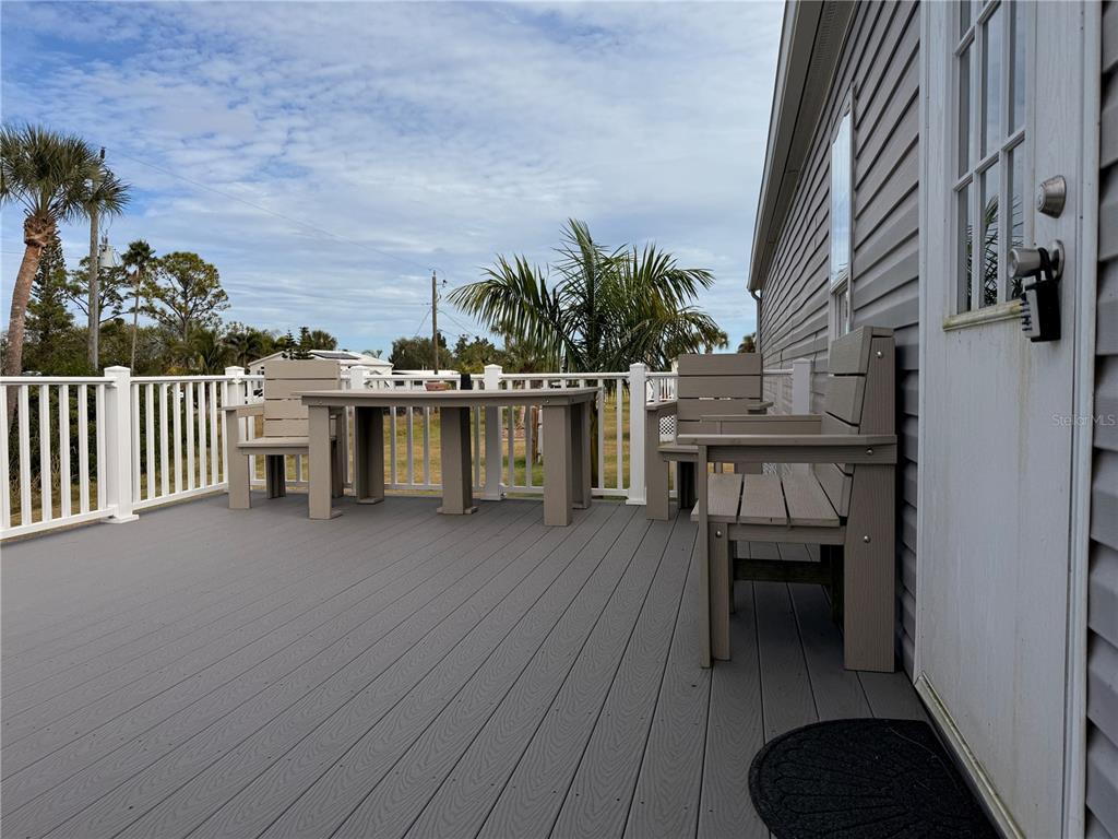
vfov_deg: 56.8
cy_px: 420
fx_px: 775
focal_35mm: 24
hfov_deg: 71.6
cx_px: 559
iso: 80
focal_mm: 6.76
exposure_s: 1/9091
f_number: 1.78
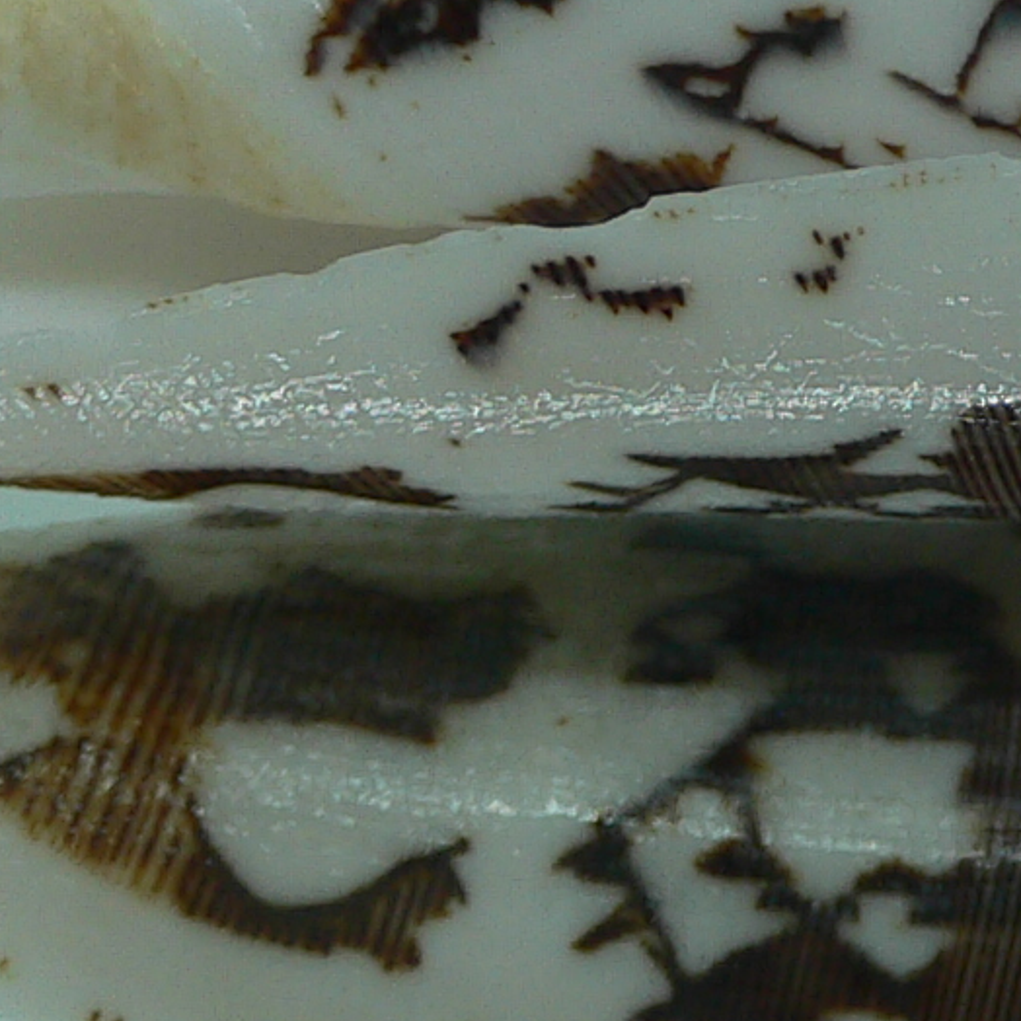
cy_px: 306
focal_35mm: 119
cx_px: 863
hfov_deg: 14.5
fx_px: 3971
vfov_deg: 14.6
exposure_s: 1/80
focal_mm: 4.6
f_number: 2.8
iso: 80
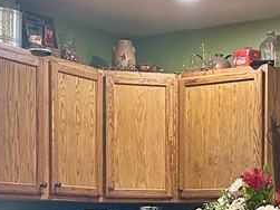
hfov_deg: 19.9
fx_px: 792
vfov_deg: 14.7
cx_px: 219
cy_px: 235
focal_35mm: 98
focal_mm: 6.86
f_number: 1.78
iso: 400
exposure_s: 1/60
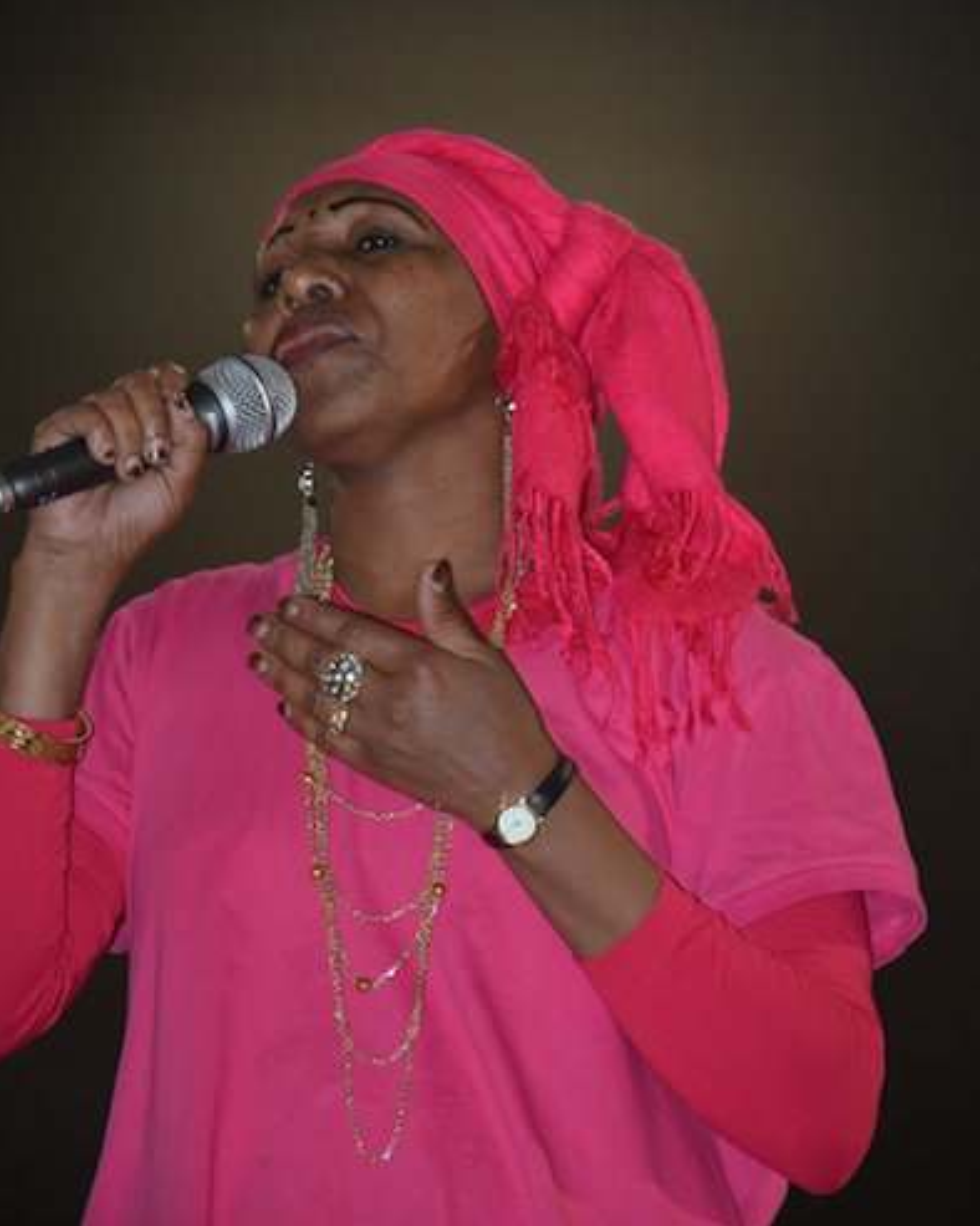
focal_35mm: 180
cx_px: 489
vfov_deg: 10.7
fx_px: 6514
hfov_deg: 8.6
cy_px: 482
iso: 800
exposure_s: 1/60
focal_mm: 105
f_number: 5.6
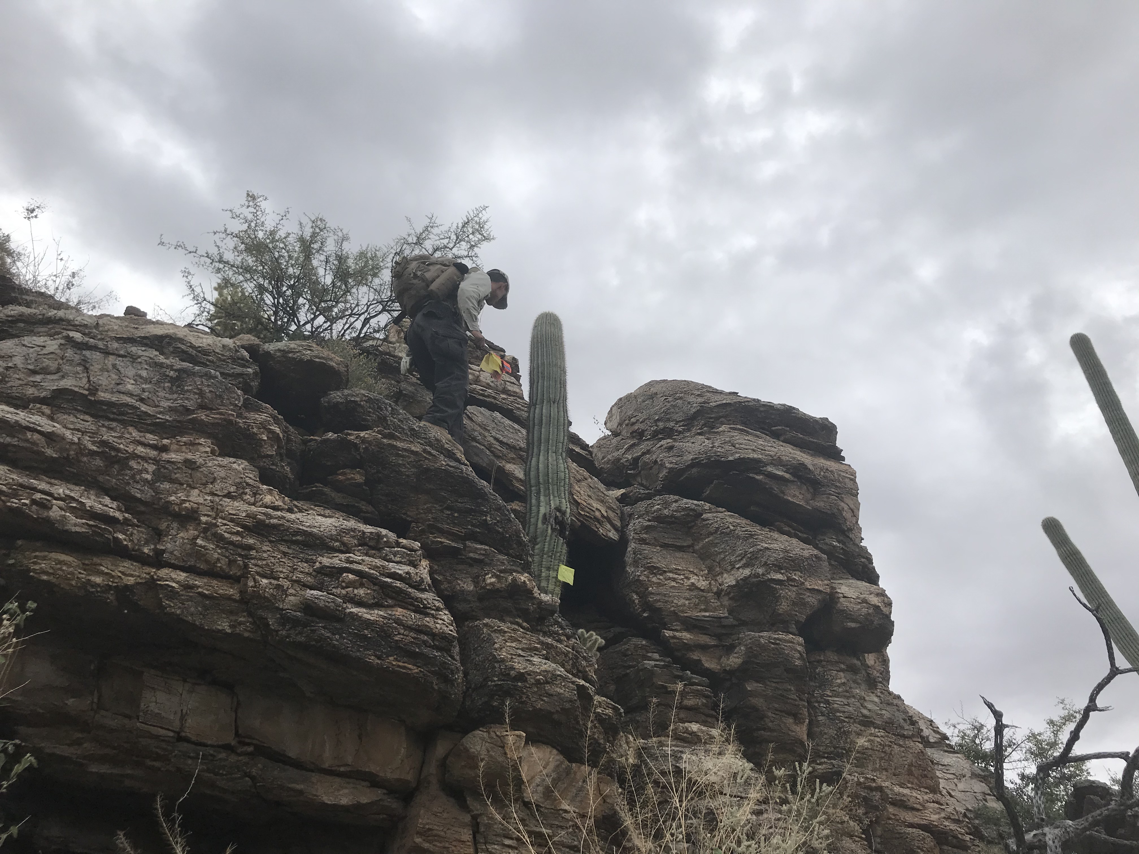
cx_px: 570
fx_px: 921
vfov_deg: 49.7
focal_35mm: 28
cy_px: 427
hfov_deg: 63.4
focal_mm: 3.99
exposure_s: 1/2128
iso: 20
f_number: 1.8
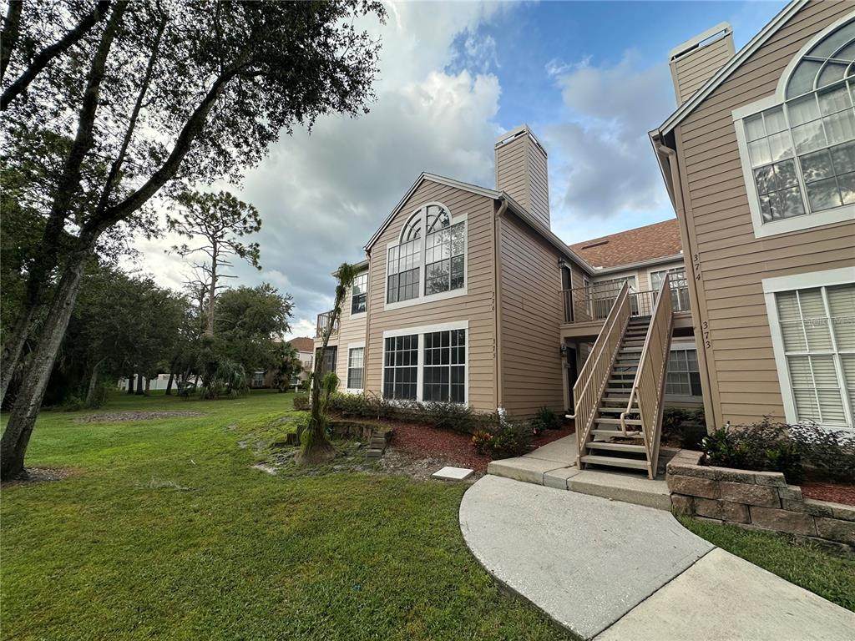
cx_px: 428
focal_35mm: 14
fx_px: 346
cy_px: 320
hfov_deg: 102.1
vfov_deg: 85.7
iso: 40
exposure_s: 1/376
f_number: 2.2
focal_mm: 2.22
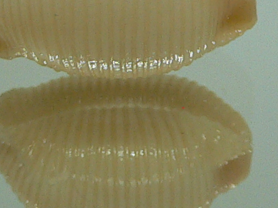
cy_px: 17
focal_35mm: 155
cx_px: 114
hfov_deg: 12.7
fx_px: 1244
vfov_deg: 9.5
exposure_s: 1/60
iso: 100
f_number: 2.8
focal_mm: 4.6
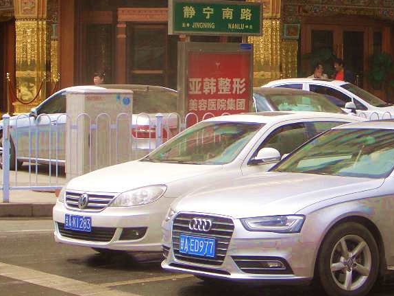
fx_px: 1343
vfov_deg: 12.5
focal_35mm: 118
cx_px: 248
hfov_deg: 16.7
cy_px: 55
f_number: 4.4
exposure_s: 1/640
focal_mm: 11.3
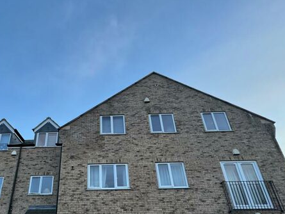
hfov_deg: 74.1
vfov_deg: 57.3
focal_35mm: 22
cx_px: 96
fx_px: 181
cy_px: 166
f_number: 2.2
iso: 200
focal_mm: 2.22
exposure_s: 1/99
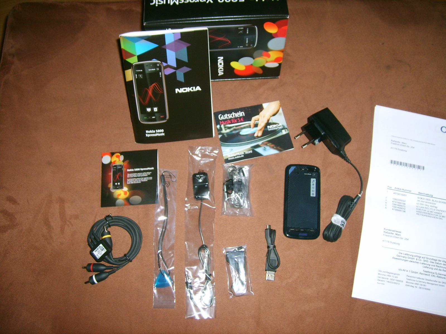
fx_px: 451
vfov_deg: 40.7
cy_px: 167
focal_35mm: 35
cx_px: 223
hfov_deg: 52.6
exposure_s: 1/30
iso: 100
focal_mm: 5.8
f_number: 2.8
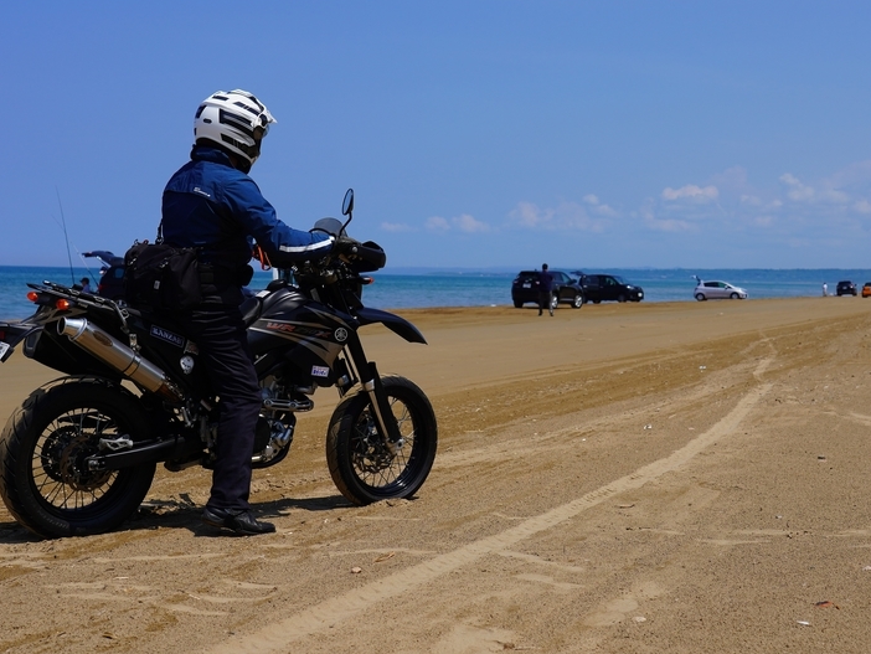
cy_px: 329
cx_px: 424
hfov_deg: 41.2
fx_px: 1158
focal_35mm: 46
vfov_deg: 31.5
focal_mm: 42
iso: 100
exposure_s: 1/1000
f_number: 5.6
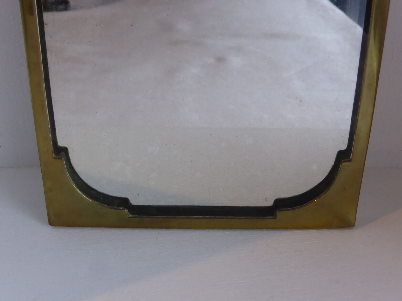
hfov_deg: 35.5
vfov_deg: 27.0
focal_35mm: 54
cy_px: 150
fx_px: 627
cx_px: 201
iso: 400
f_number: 4.6
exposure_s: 1/50
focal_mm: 9.7
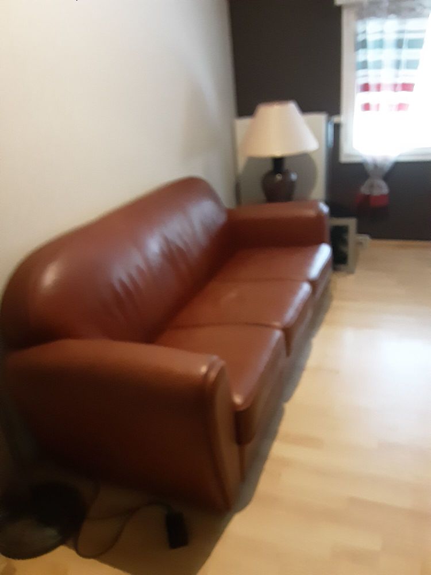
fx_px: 465
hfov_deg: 49.7
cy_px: 288
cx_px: 216
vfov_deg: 63.4
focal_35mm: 28
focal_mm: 2.9
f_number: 1.9
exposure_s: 1/17
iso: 800
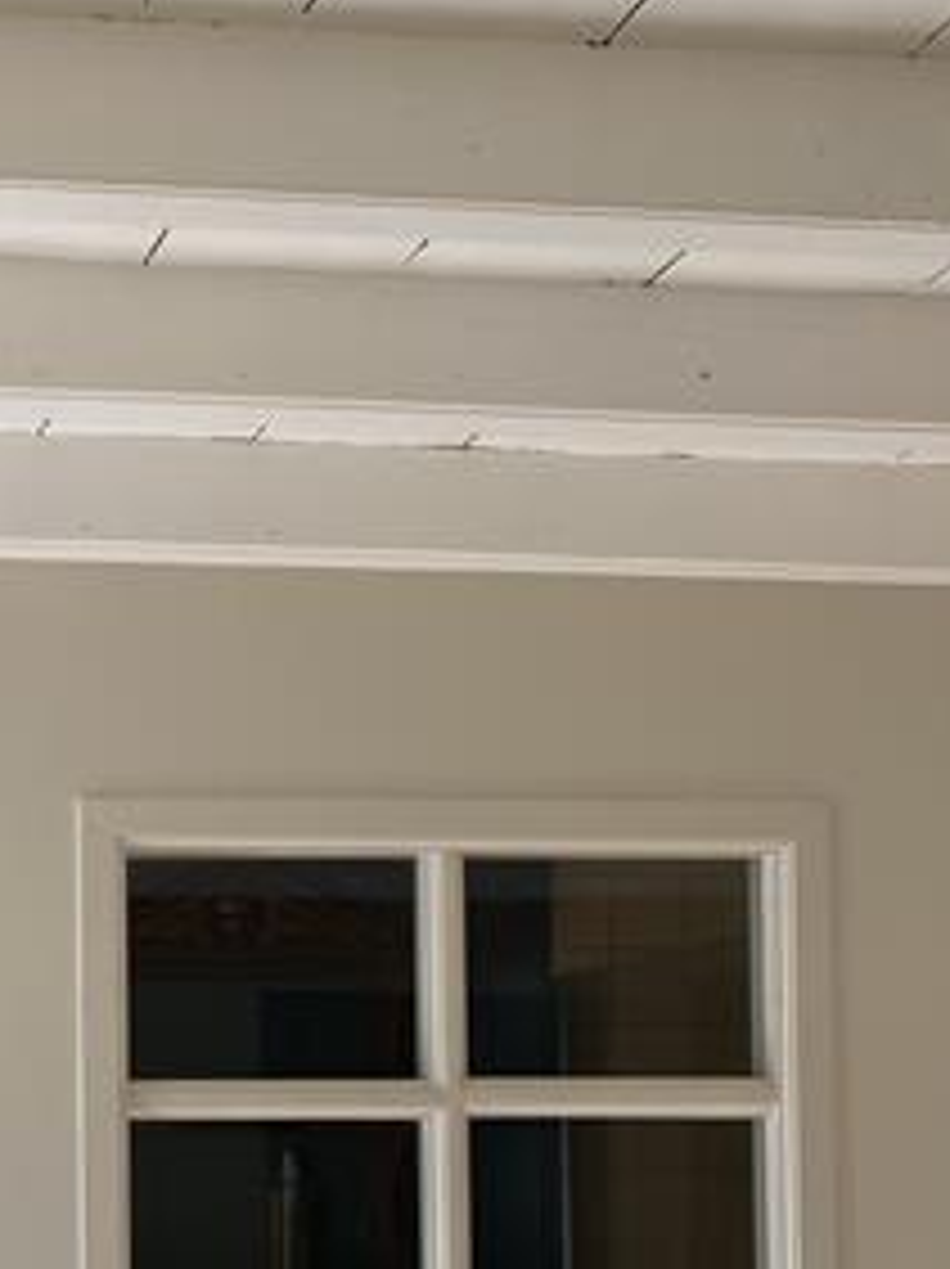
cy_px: 1210
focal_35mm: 83
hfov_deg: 16.4
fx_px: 3042
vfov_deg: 22.8
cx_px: -430
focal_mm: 4.25
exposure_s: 1/171
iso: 32
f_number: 1.8
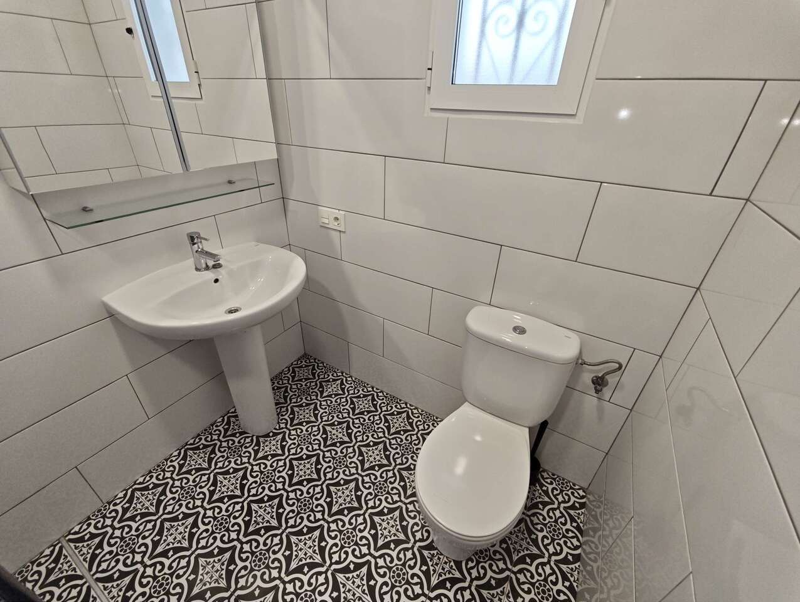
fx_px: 324
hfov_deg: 102.0
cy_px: 301
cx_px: 400
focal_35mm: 14
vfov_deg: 85.8
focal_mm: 2.16
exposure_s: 1/60
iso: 160
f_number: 2.2
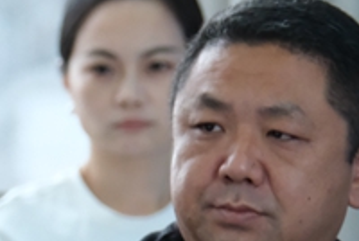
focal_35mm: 629
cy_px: 254
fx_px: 6282
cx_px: -262
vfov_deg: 2.2
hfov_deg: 3.3
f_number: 4.5
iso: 3200
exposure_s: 1/500
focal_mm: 120
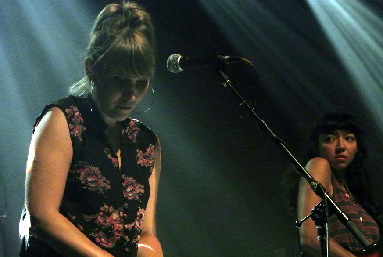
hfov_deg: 21.4
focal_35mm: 95
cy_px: 145
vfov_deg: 14.4
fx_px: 1012
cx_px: 219
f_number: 3.8
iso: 3200
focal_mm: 30
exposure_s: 1/60
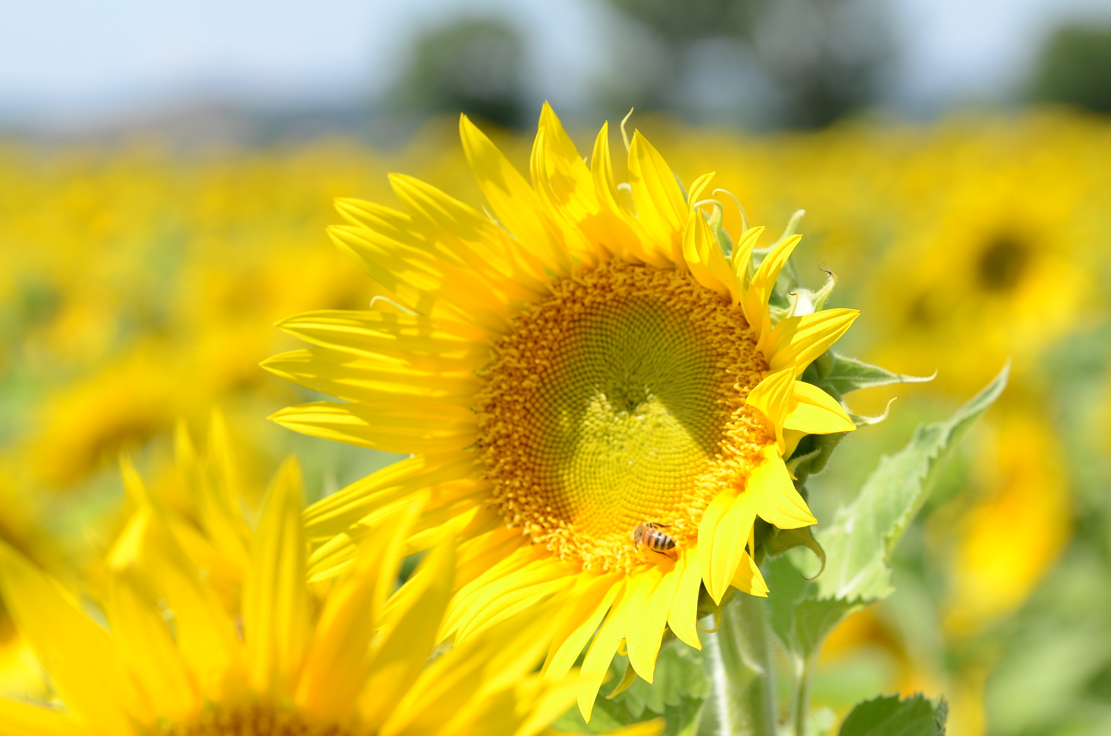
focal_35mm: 158
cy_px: 368
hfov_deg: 13.1
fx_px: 4850
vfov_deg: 8.7
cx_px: 556
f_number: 8
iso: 100
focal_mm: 105
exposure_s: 1/250
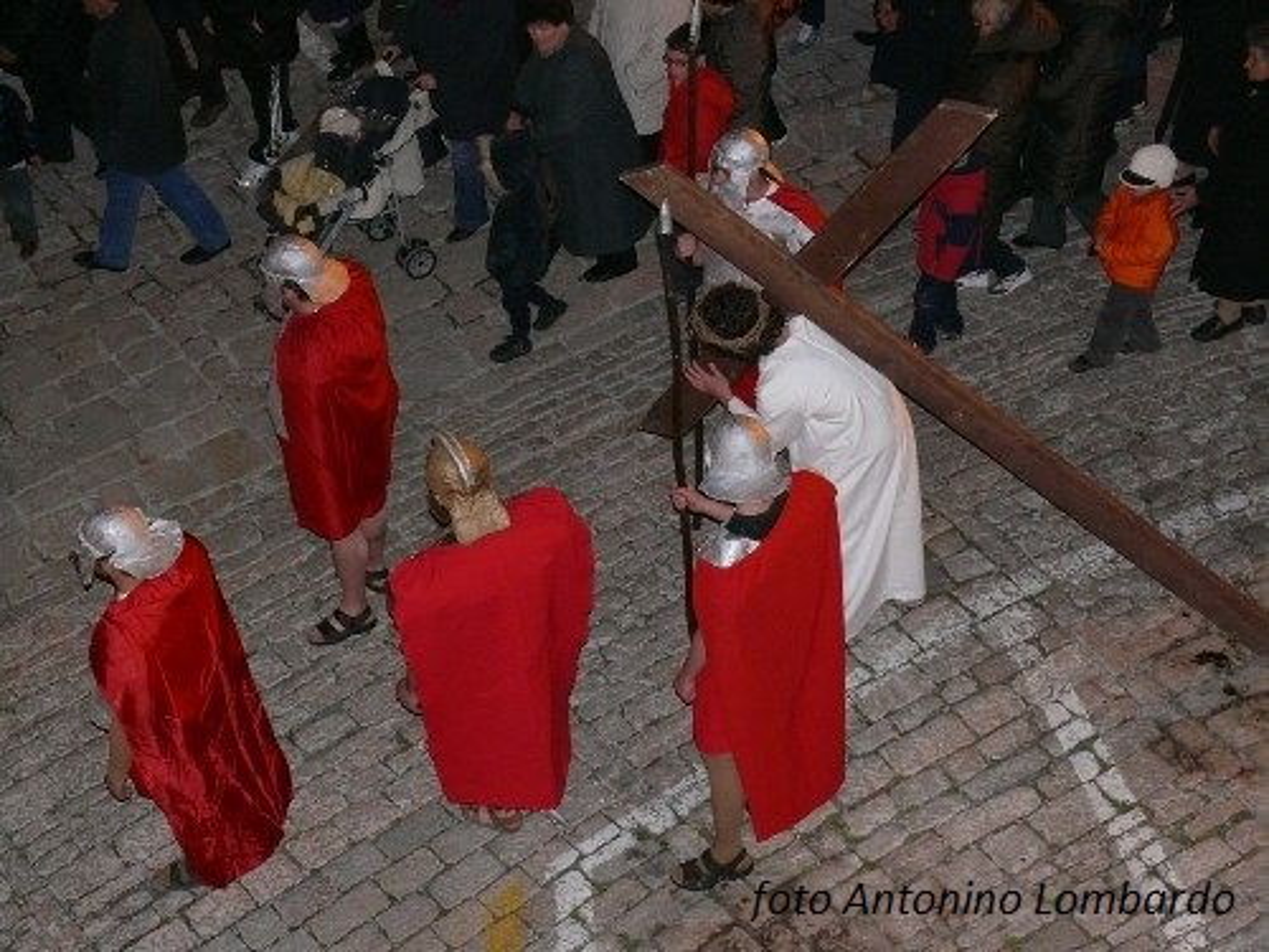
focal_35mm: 56
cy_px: 476
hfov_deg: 34.3
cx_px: 634
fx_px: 2053
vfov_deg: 26.1
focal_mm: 11.9
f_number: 3.2
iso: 400
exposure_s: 1/30
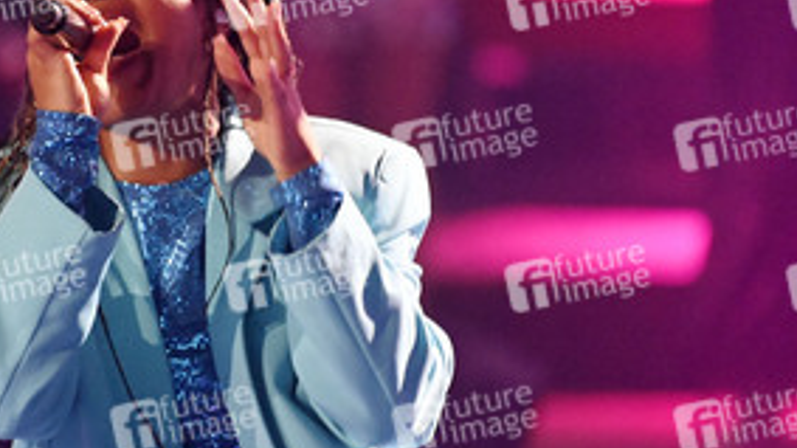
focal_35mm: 834
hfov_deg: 2.6
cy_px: 209
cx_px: 221
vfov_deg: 1.5
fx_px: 17620
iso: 16000
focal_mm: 500
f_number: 5.6
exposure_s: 1/400
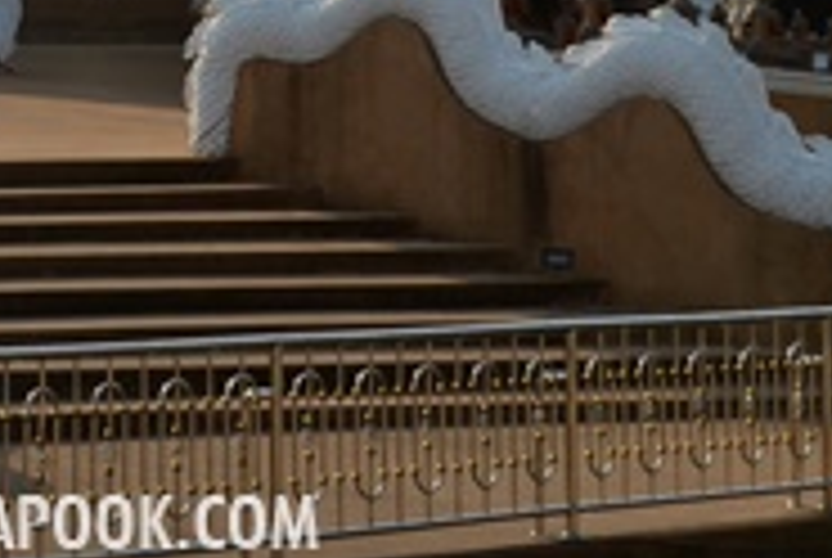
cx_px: 36
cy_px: -598
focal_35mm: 181
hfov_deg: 11.2
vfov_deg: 7.3
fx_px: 4190
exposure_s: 1/250
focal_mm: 28
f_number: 9
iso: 100
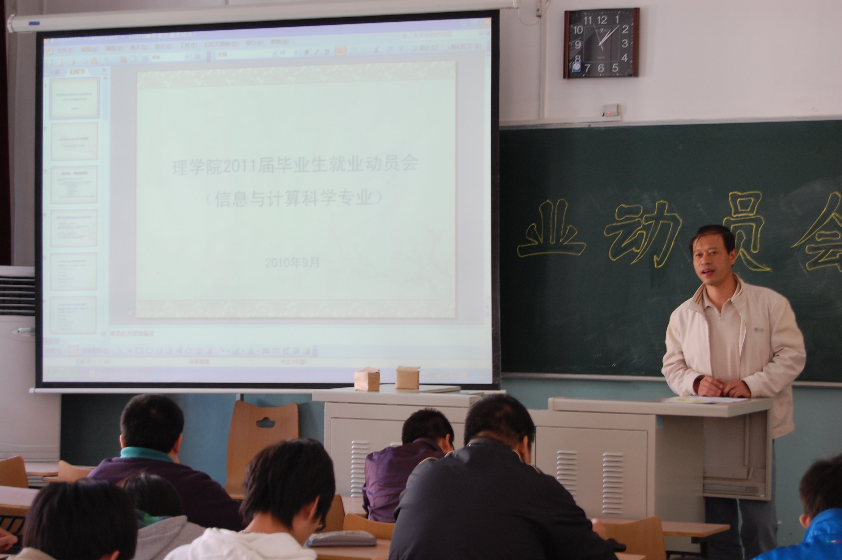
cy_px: 280
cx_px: 421
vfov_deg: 18.9
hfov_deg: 28.1
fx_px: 1682
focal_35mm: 72
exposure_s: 1/15
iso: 400
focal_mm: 48
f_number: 5.6
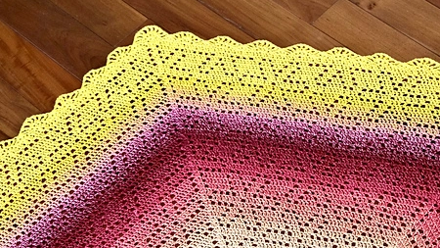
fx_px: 887
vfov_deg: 15.8
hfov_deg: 27.9
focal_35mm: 76
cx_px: 242
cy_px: 168
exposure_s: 1/105
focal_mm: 34.2
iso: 2000
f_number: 4
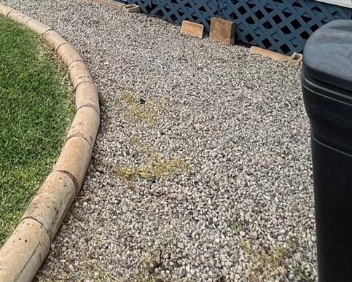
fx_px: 438
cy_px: -147
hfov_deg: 41.7
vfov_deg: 25.8
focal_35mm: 42
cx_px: 64
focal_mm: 1.57
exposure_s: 1/708
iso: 32
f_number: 1.8
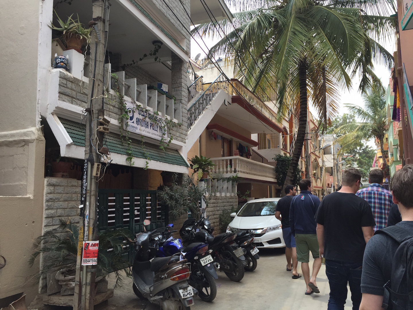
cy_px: 155
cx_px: 206
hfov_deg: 61.7
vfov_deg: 48.2
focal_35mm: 29
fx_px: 346
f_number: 2.2
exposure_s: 1/706
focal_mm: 4.15
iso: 32
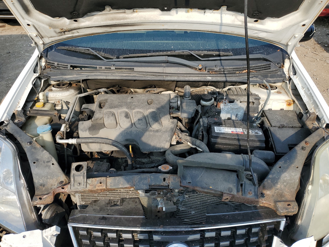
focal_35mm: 26
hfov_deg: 67.3
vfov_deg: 53.1
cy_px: 124
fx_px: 247
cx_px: 164
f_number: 1.5
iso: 50
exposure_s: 1/2000
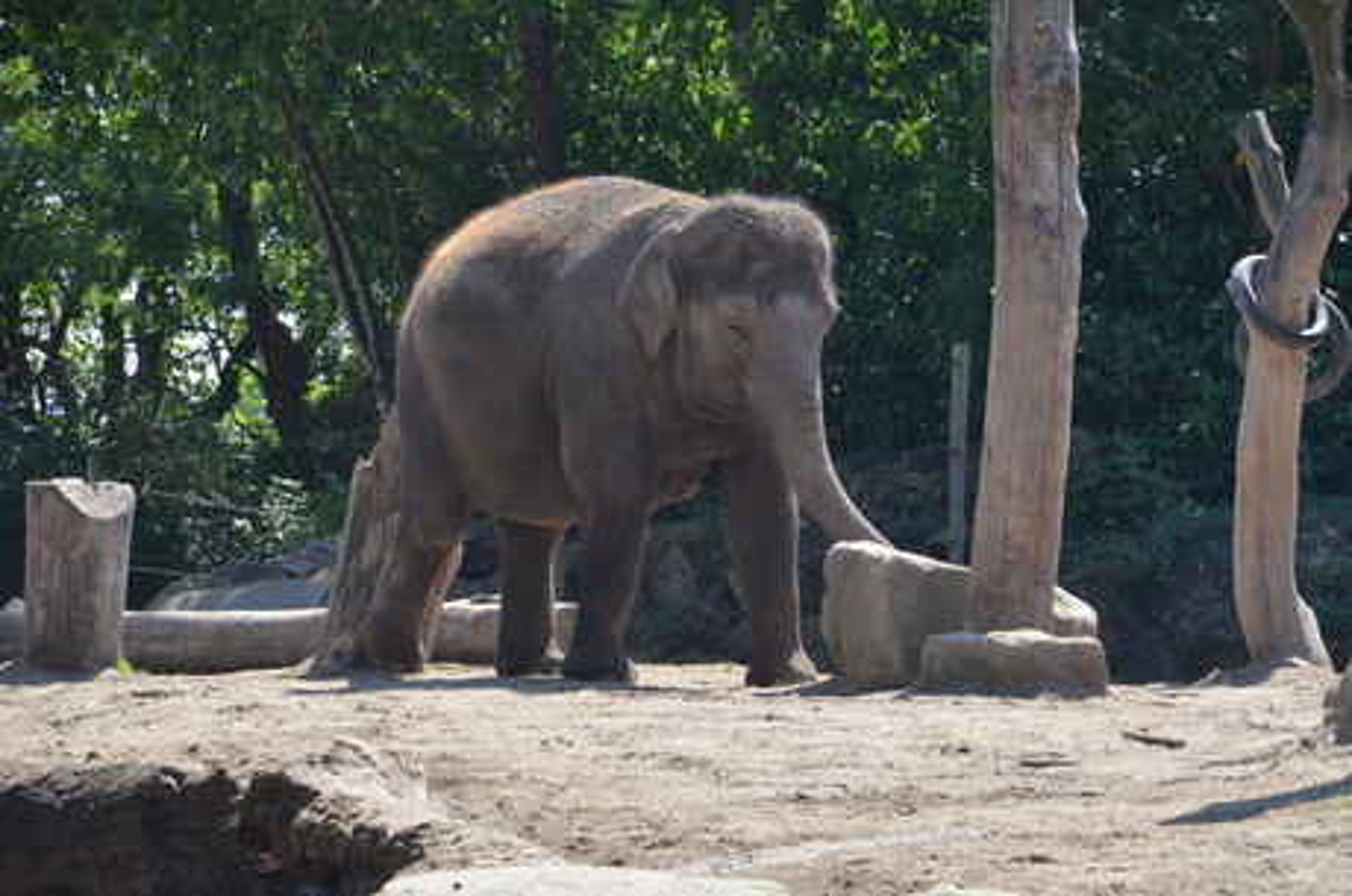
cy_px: 448
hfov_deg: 8.1
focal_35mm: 255
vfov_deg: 5.4
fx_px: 9560
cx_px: 676
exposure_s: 1/800
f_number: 11
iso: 1000
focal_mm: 170
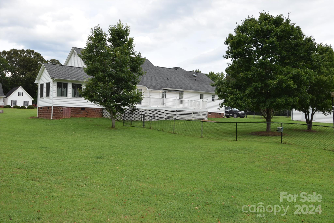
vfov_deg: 40.0
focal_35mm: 33
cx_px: 167
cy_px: 112
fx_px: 306
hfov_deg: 57.2
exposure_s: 1/200
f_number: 7.1
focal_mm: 22
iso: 100
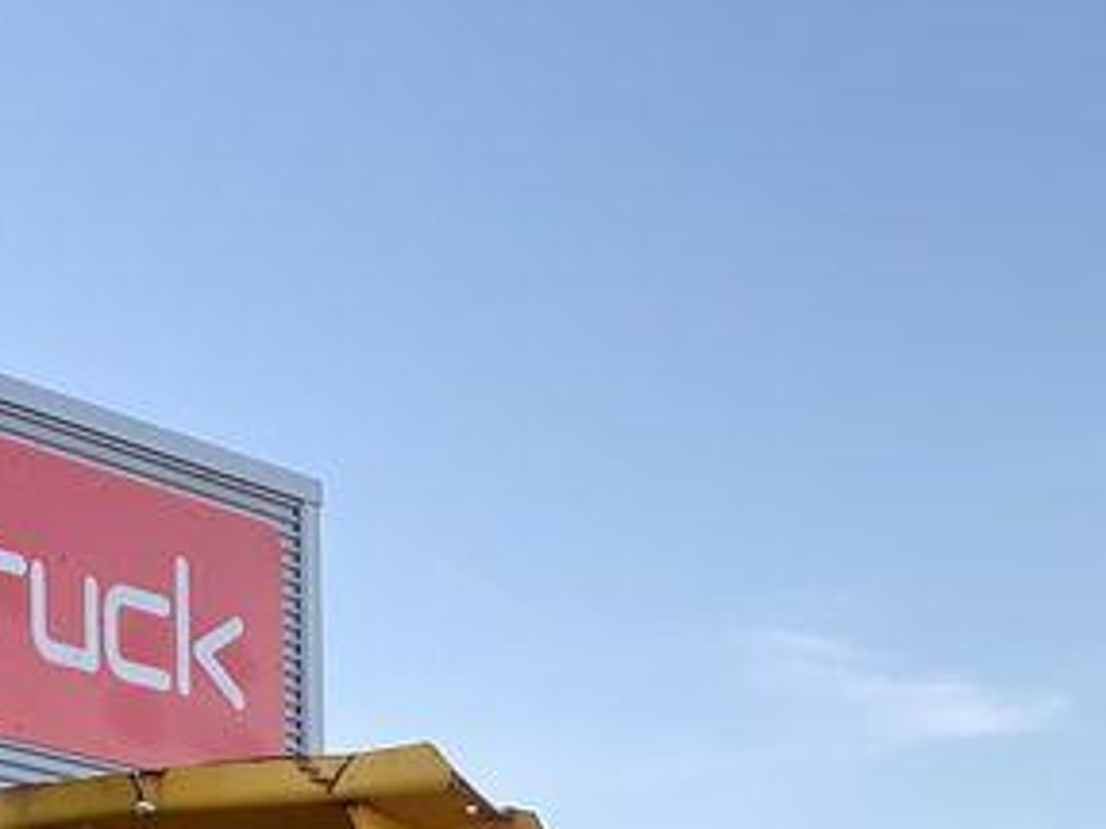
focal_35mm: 116
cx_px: -674
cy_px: 1754
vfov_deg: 11.3
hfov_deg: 15.4
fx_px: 3705
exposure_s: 1/142
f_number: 1.8
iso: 32
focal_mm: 4.25
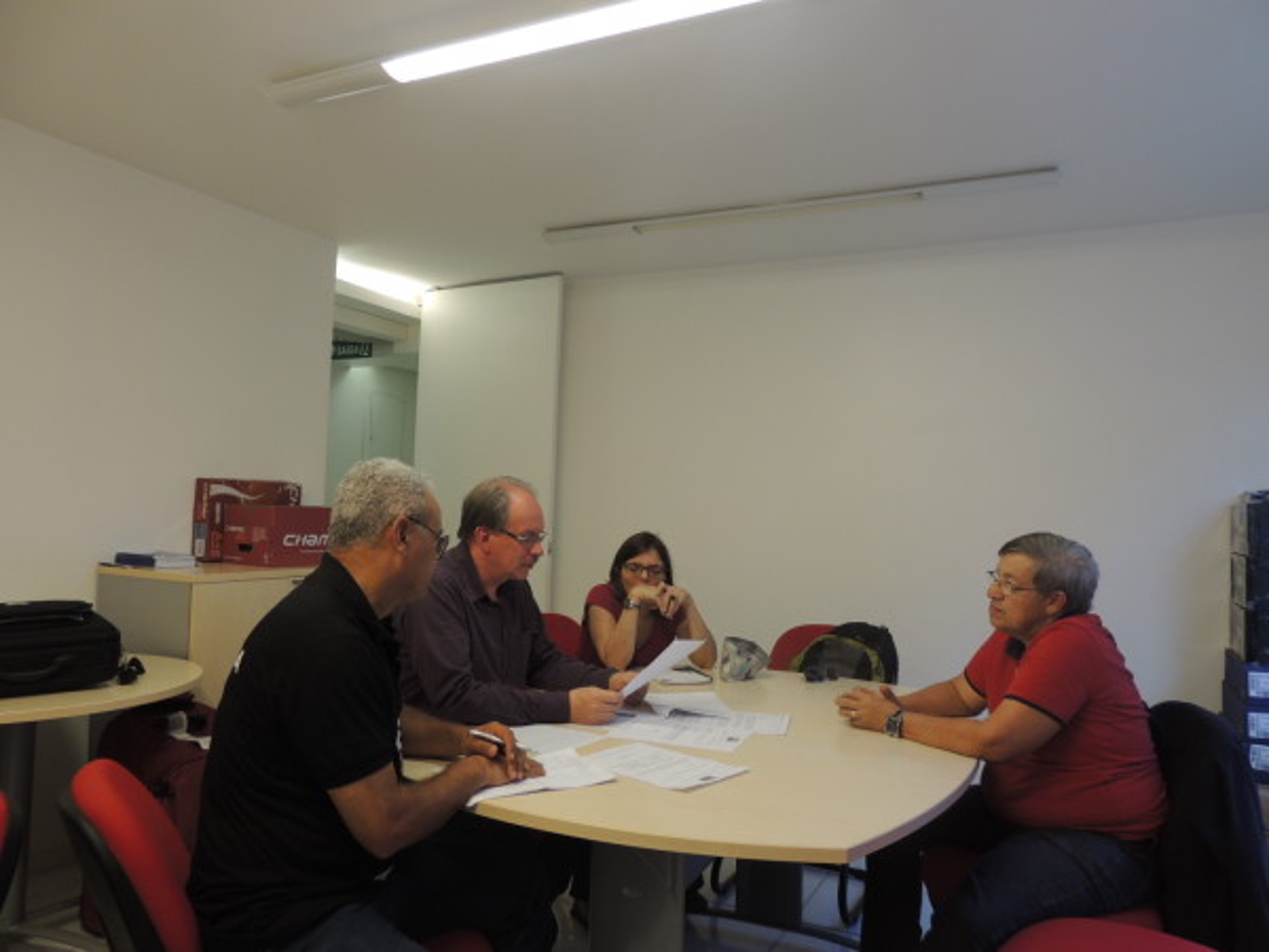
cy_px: 476
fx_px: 880
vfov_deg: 56.8
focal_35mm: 24
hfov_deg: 71.6
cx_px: 634
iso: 110
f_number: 3
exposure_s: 1/30
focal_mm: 4.3
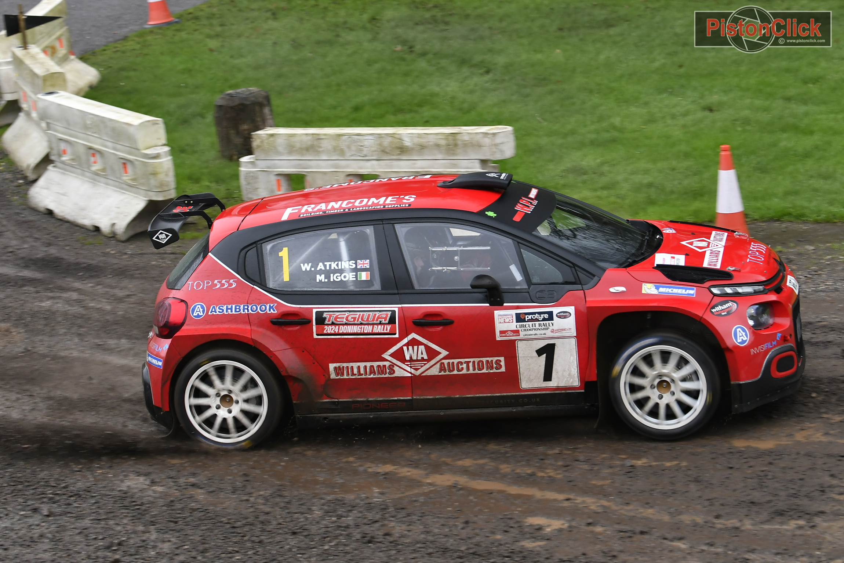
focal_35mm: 105
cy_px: 282
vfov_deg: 13.0
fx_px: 2461
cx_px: 422
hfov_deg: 19.5
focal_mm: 70
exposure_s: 1/320
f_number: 3.5
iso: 720
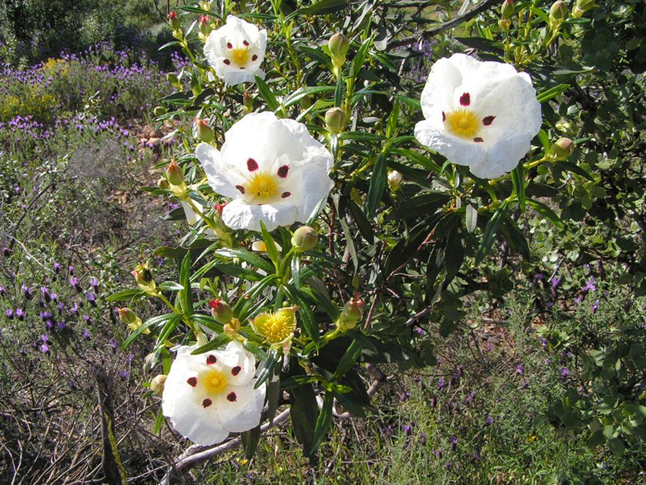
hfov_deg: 49.0
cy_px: 242
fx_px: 709
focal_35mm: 38
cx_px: 323
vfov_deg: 37.7
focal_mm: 6.3
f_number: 5.6
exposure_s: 1/200
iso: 50
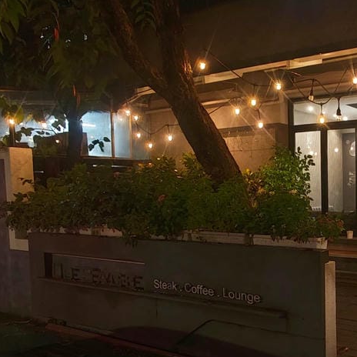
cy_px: 222
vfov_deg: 50.6
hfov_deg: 46.1
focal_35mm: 32
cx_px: 322
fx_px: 373
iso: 640
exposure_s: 1/17.1
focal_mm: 2.03
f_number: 1.8
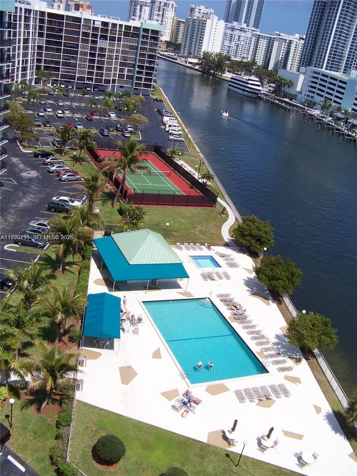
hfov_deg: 39.7
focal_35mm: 36
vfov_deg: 51.4
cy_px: 238
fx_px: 495
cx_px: 178
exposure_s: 1/800
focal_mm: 5.85
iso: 64
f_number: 4
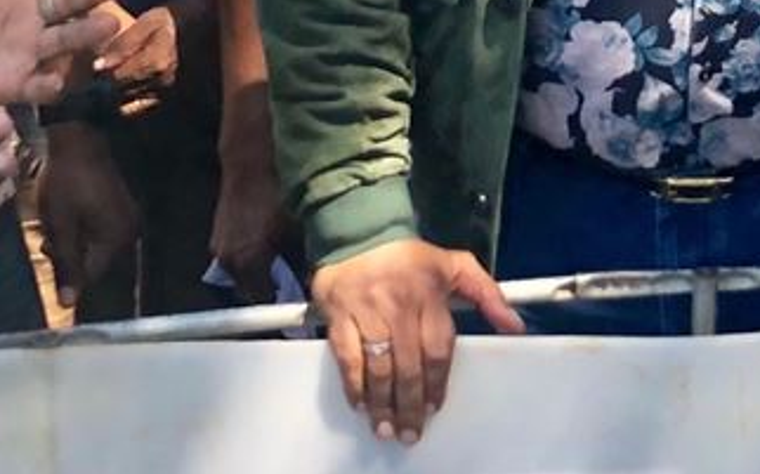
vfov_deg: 10.0
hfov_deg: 15.9
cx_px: 643
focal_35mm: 130
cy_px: 28
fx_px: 2692
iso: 20
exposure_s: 1/128
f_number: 1.8
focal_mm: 4
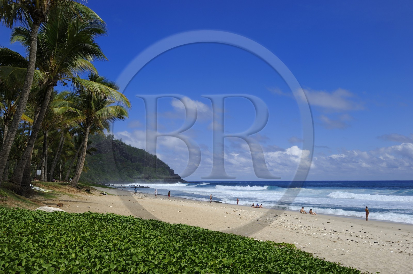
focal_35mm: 32
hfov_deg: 58.8
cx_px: 206
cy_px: 137
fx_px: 367
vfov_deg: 41.0
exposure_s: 1/250
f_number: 13
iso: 200
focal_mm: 32
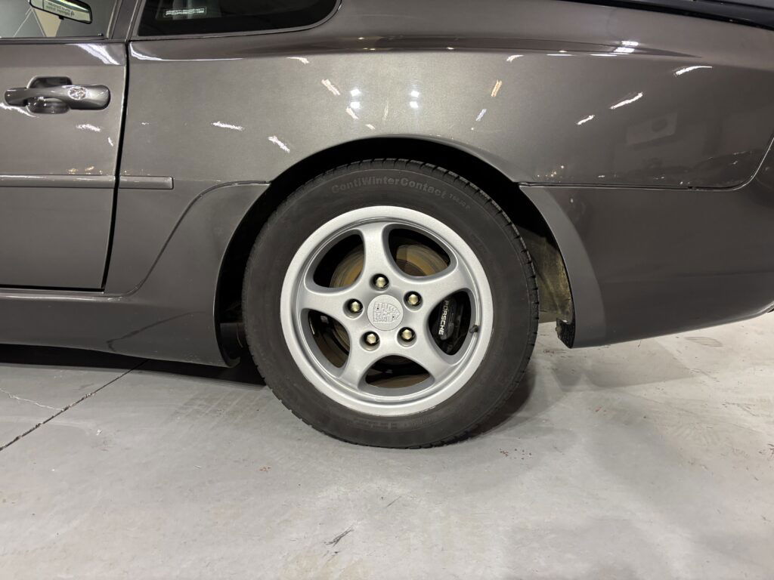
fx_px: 581
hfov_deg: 67.3
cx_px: 387
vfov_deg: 53.1
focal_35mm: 26
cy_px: 290
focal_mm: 5.96
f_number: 1.6
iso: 200
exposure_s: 1/50
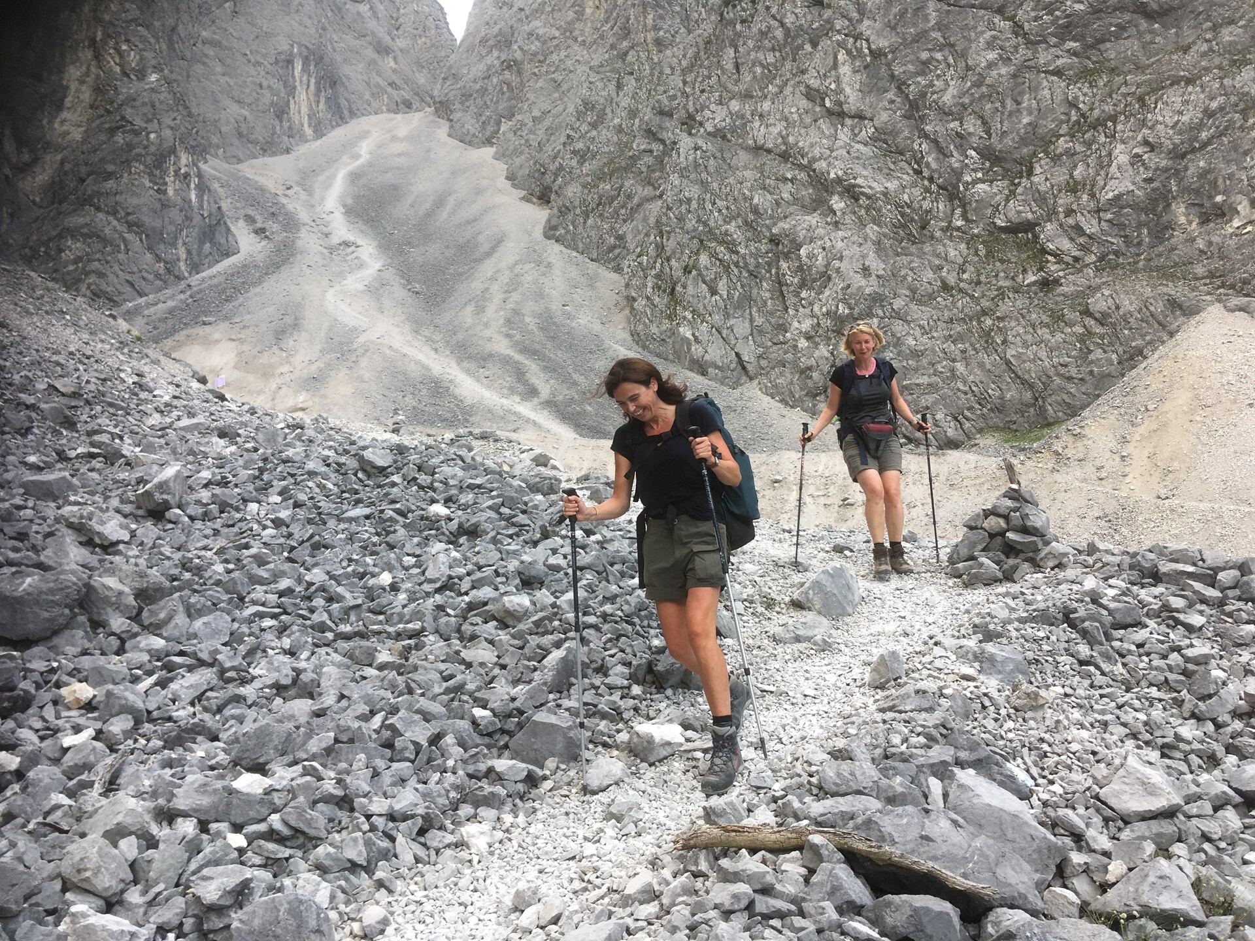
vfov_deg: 48.2
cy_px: 470
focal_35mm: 29
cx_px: 628
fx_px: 1051
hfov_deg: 61.7
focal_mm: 4.2
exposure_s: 1/187
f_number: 2.2
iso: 25
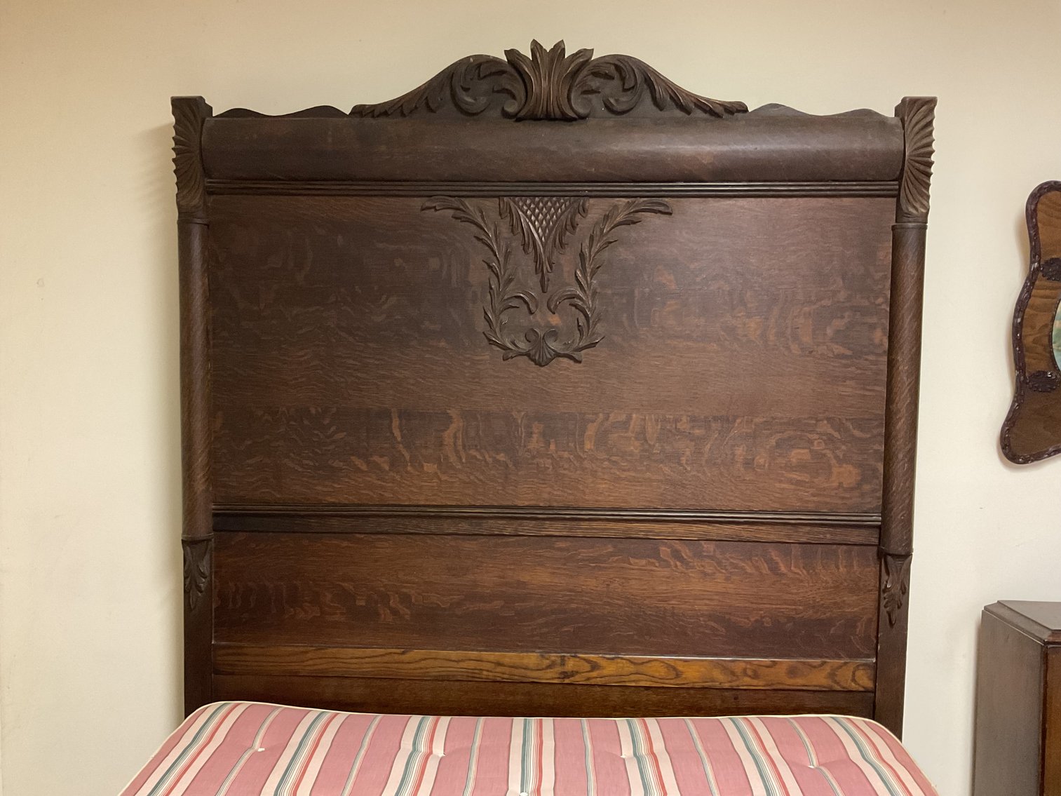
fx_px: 889
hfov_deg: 61.7
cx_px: 530
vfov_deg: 48.2
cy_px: 398
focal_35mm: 29
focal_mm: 3
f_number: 1.8
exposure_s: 1/40
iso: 250
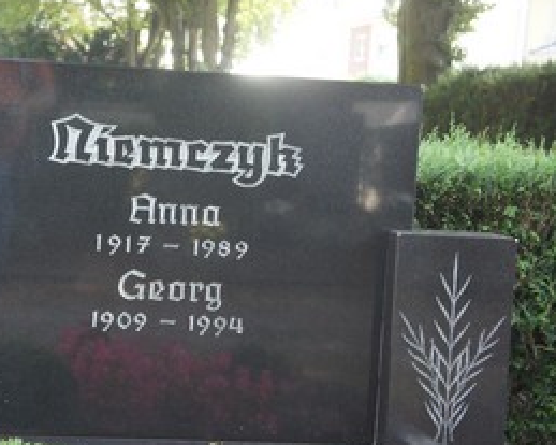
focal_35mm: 80
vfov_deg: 19.2
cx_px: 170
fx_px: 1316
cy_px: 234
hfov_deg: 23.7
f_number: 4.5
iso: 1250
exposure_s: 1/250
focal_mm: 32
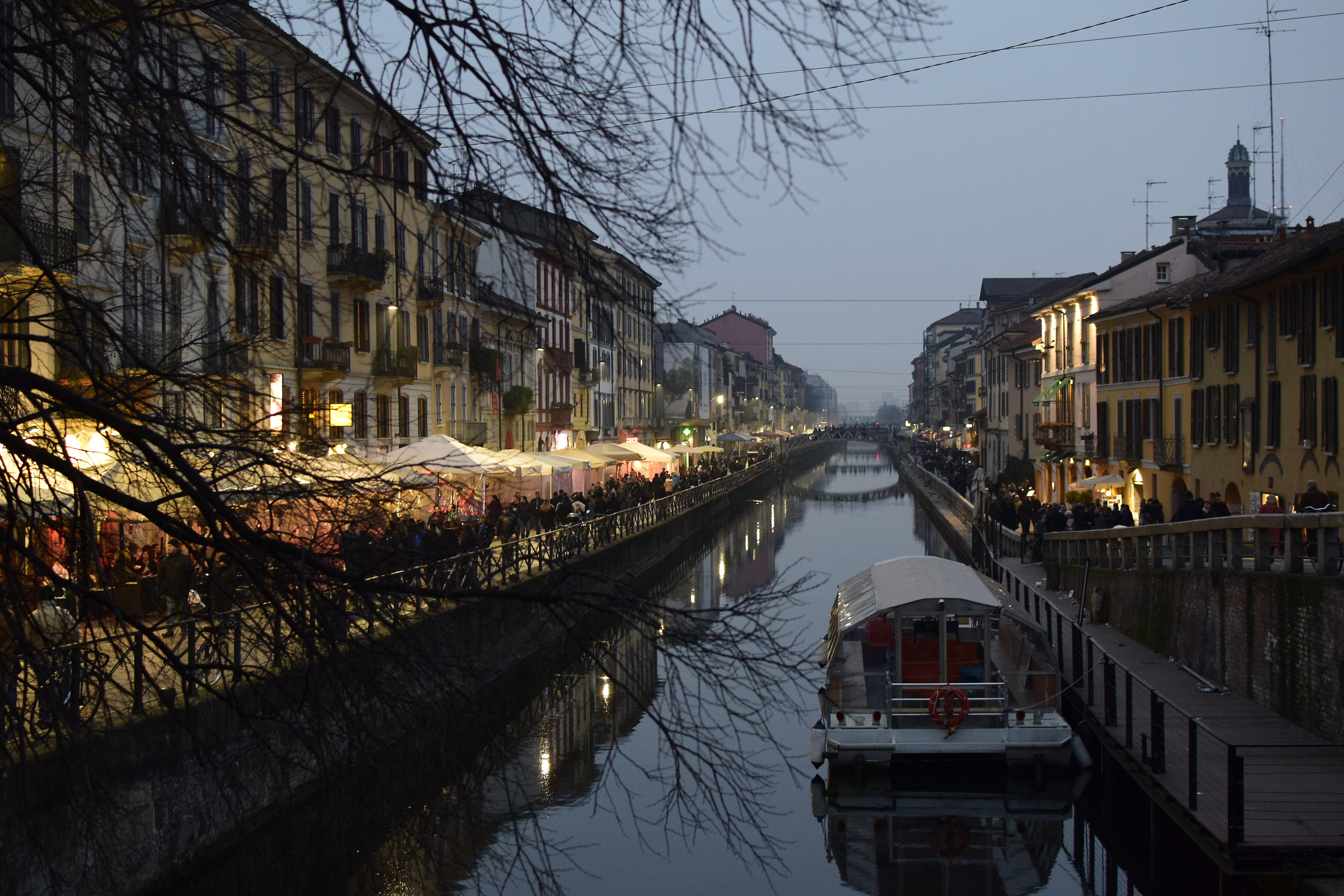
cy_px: 448
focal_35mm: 52
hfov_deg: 37.9
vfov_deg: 25.8
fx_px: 1960
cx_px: 672
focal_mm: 35
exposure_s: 1/40
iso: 1600
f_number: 2.8
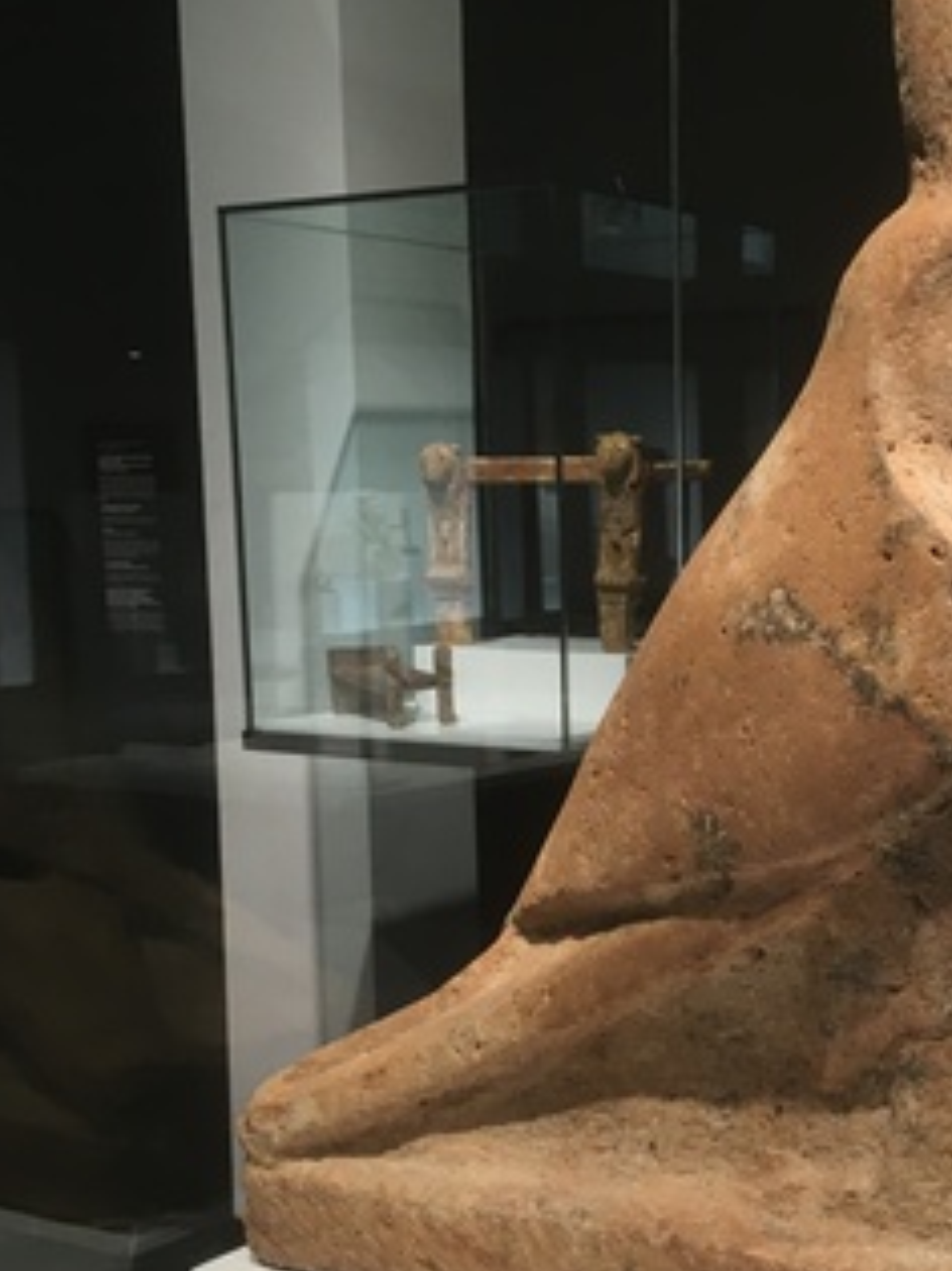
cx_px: 815
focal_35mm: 54
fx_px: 1981
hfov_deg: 26.3
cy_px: 787
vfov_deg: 35.4
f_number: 2.2
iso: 64
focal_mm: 4.15
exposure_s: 1/33
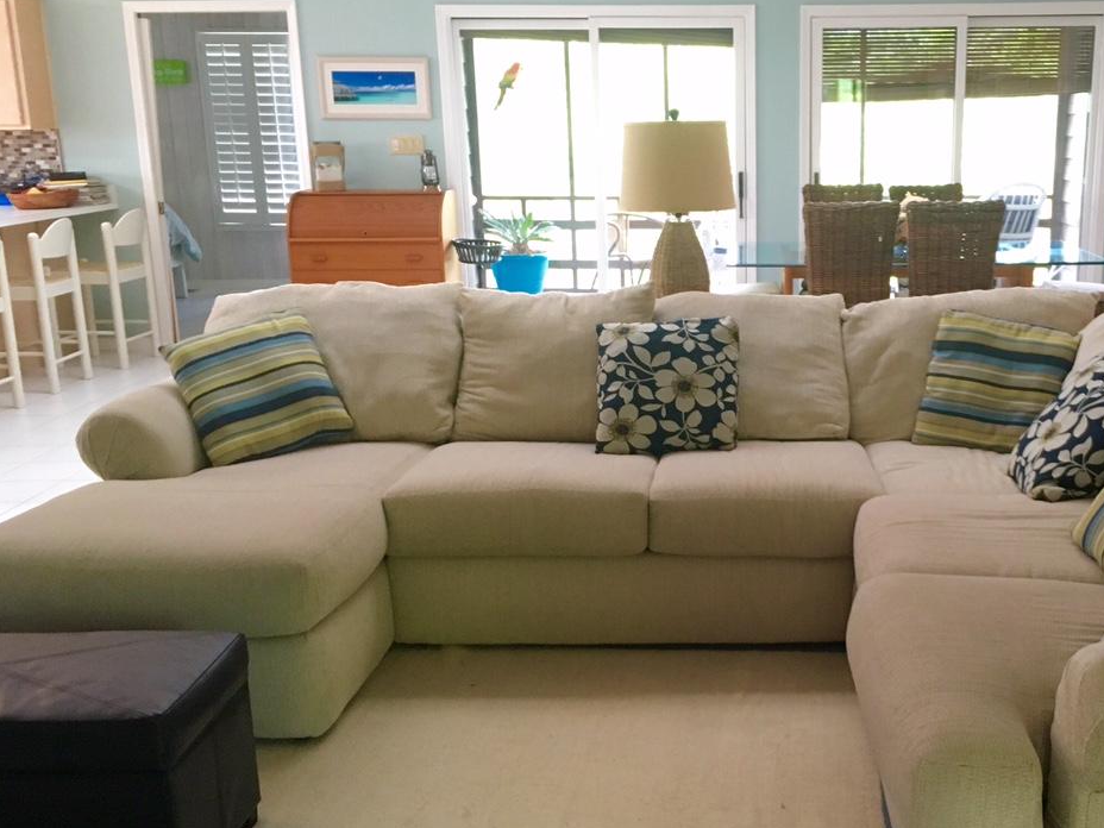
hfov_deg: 45.9
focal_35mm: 40
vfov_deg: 35.9
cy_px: 451
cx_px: 757
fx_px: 1276
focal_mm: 4.15
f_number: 2.2
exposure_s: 1/30
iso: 125
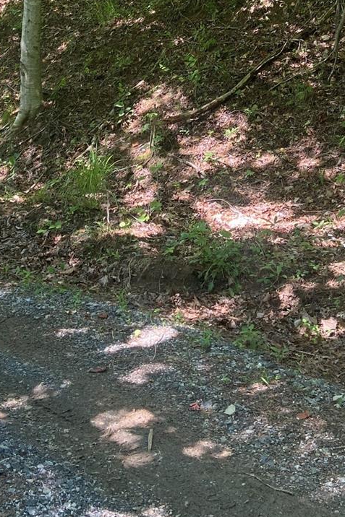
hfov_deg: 23.3
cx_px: 119
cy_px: 29
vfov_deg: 32.4
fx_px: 834
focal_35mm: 58
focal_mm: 4.25
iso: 40
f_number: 1.8
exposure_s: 1/122
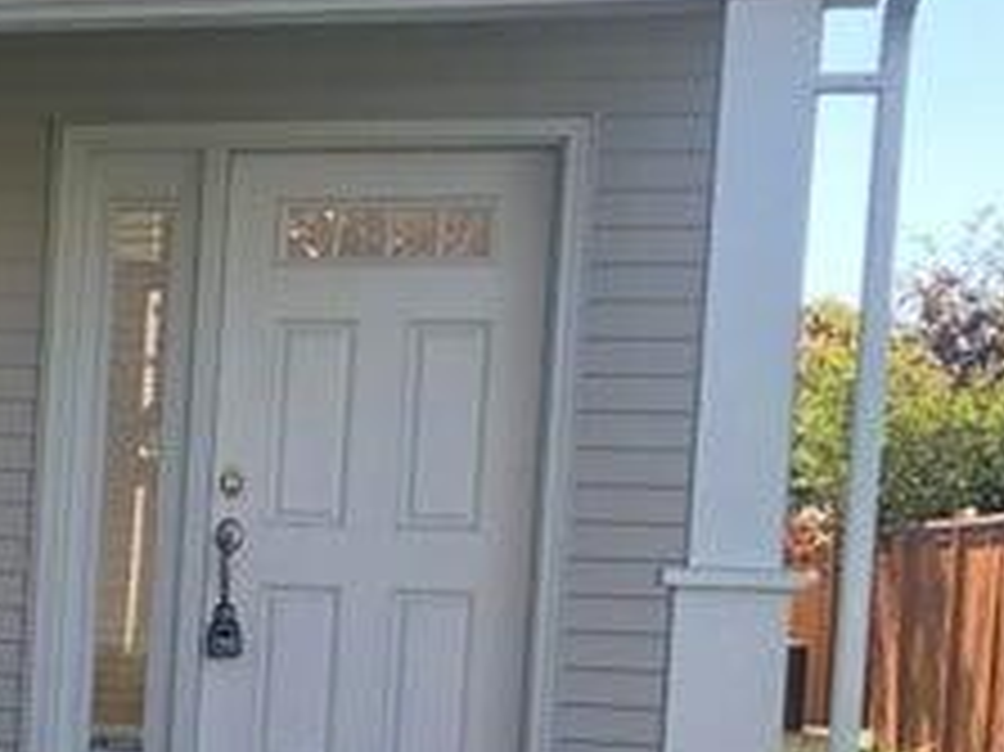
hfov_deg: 15.8
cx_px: -781
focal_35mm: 107
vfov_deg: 13.6
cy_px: 797
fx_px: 3102
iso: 20
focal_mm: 3.99
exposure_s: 1/298
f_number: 1.8
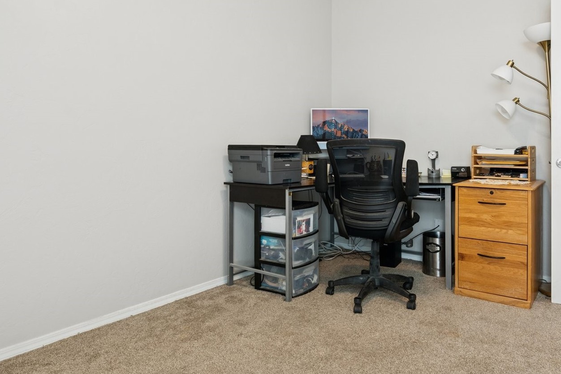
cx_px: 330
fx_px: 405
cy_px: 144
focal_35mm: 26
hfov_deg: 68.8
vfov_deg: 49.2
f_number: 7.1
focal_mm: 16
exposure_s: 1/10
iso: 200
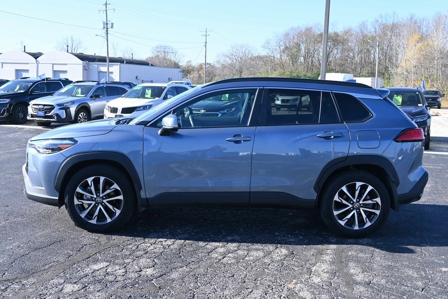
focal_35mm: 38
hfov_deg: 51.3
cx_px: 224
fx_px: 467
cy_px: 150
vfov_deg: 35.5
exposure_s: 1/250
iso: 140
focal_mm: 25
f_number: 5.6
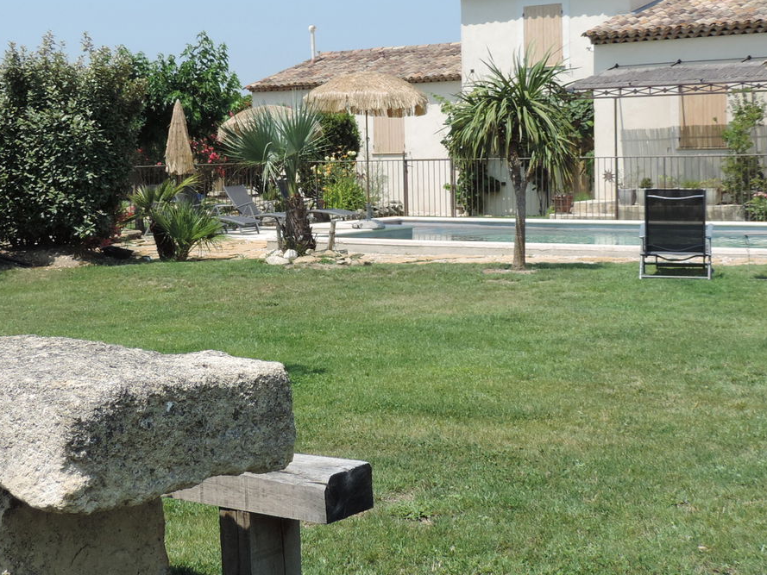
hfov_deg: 30.6
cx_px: 280
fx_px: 1396
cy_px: 216
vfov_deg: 23.2
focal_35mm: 63
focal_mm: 6.2
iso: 80
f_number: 3.3
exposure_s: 1/800
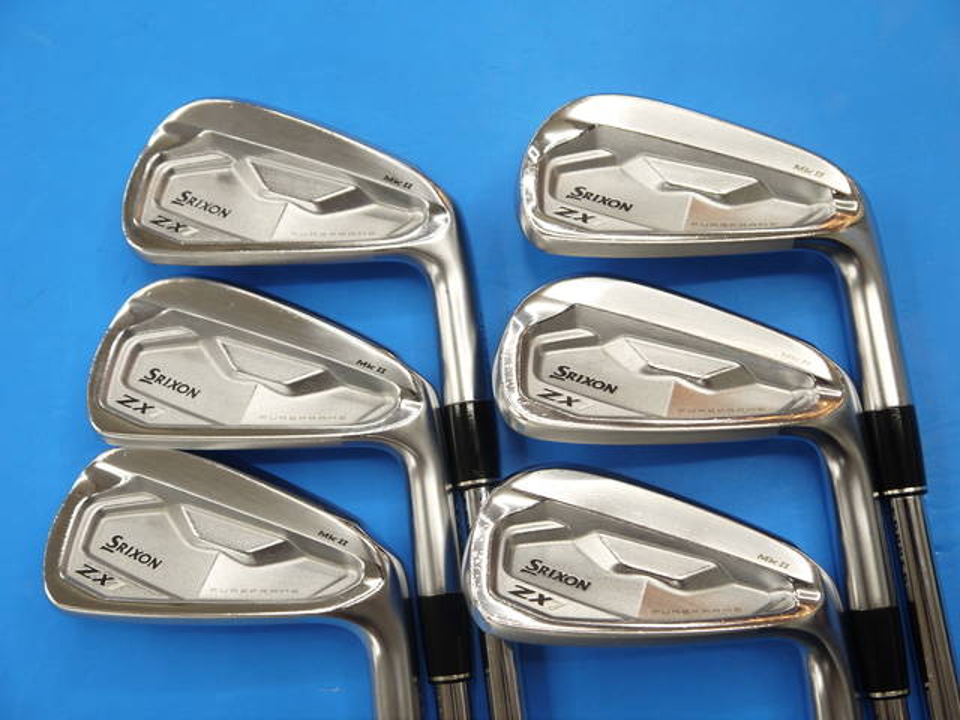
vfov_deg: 30.3
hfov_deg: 39.7
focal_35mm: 48
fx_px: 1331
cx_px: 480
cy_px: 360
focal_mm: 24
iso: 160
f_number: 4.5
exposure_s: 1/60
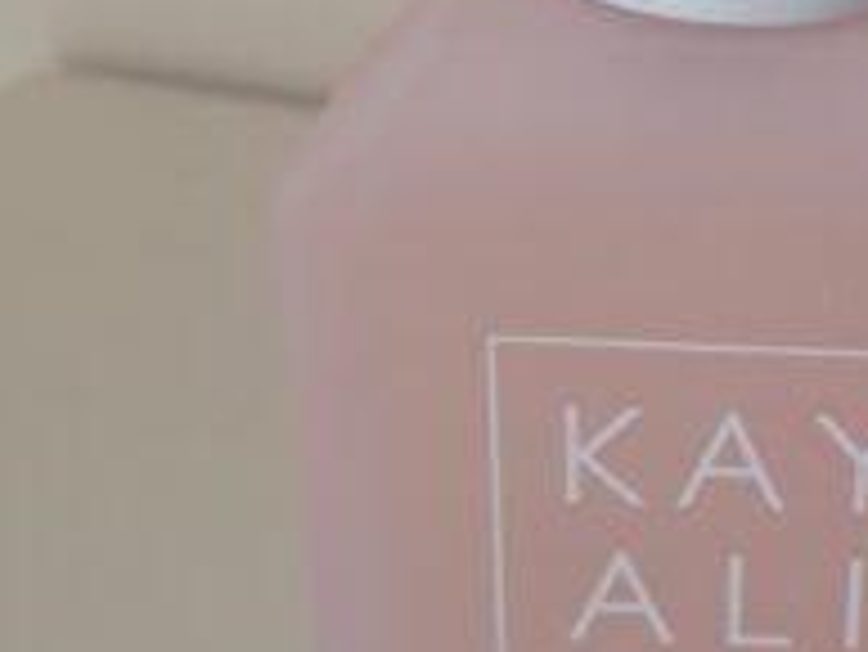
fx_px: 1405
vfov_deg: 26.1
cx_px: 823
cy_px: 270
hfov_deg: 32.2
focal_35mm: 56
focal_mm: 4
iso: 200
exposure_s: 1/50
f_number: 1.8
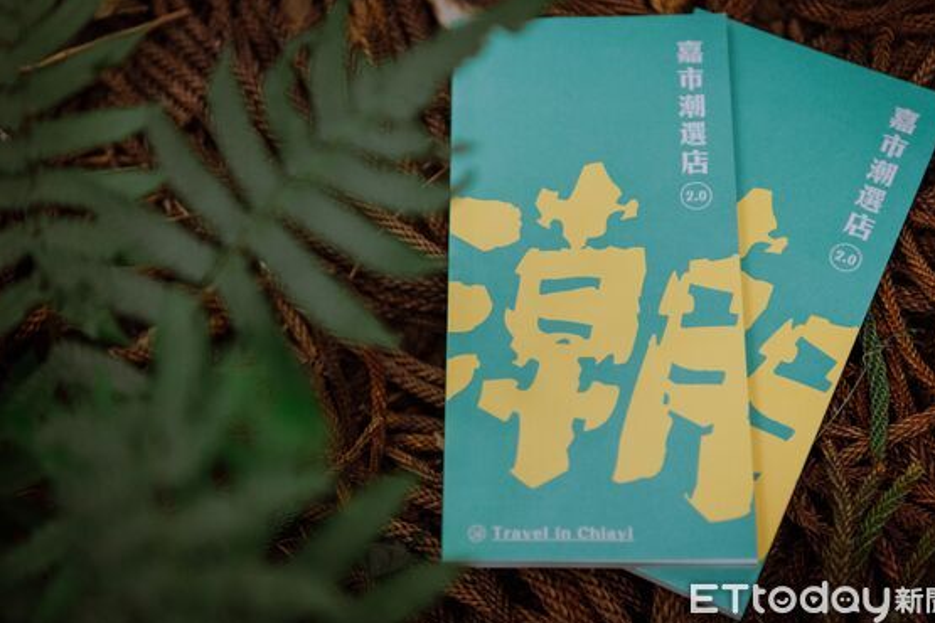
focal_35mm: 67
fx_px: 1740
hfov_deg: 30.1
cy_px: 296
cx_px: 492
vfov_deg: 20.3
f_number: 3.2
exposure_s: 1/320
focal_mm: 62
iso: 2500
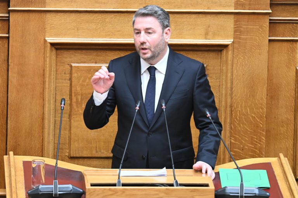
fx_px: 3228
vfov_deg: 3.5
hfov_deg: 5.3
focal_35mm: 390
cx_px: 149
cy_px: 99
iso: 5600
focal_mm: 390
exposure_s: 1/250
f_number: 6
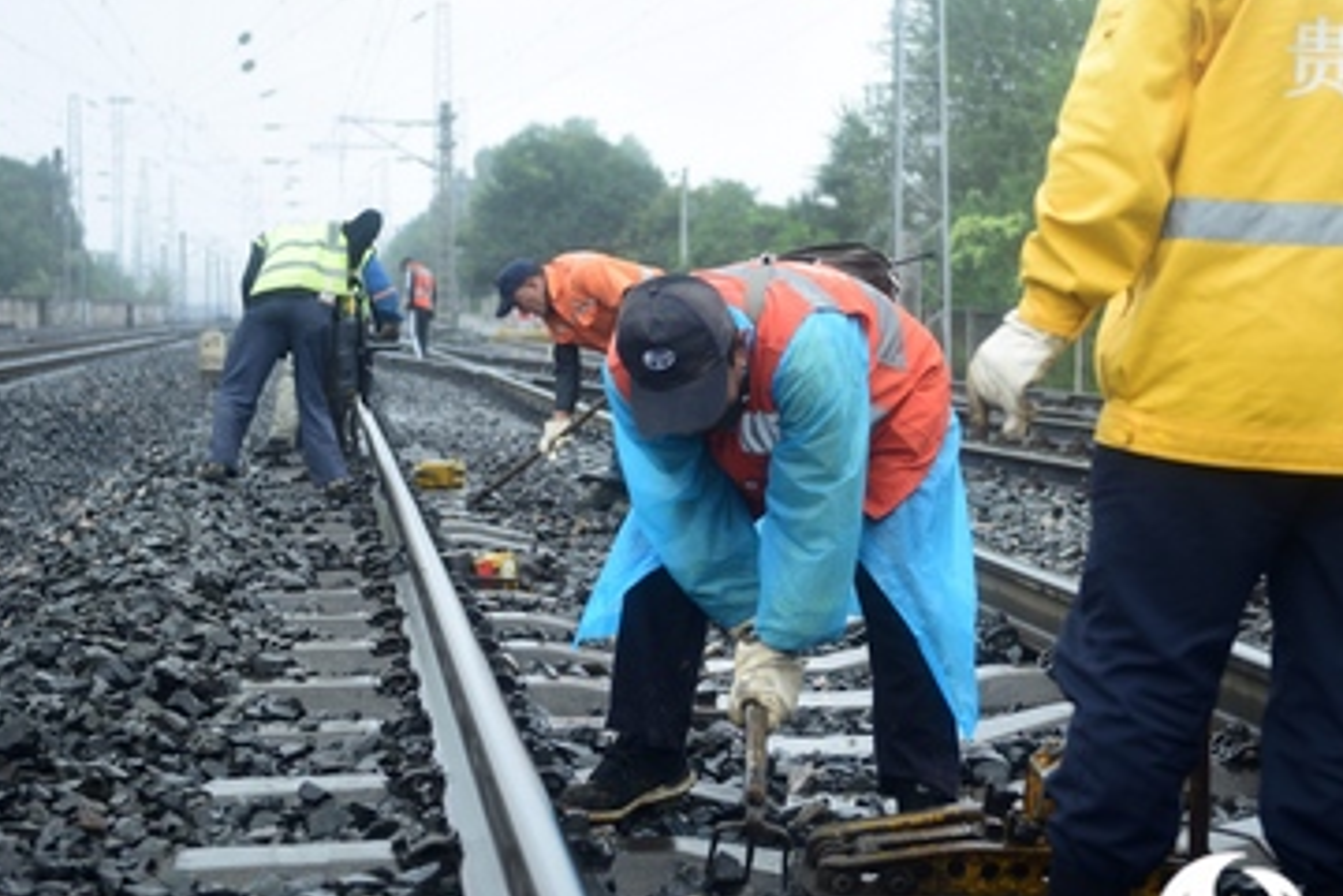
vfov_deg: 19.4
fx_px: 2611
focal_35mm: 70
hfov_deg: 28.8
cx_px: 772
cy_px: 299
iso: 250
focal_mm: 42
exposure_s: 1/500
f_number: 2.8
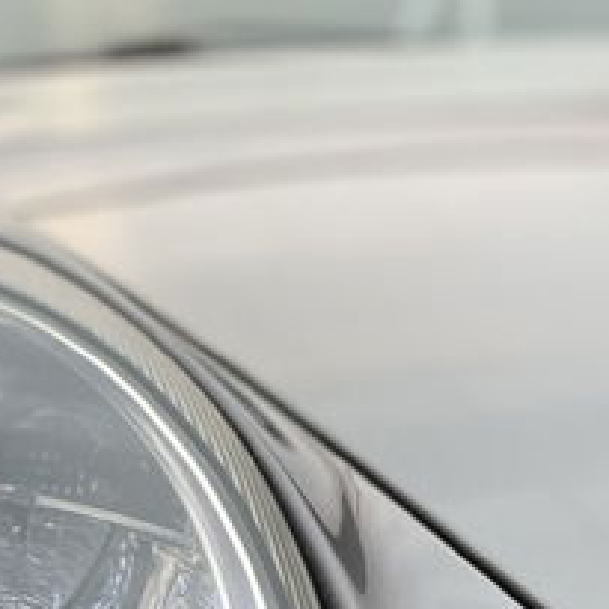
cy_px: 761
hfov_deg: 19.0
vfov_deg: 18.9
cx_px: -140
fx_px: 1712
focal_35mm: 86
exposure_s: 1/100
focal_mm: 4.2
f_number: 1.6
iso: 50
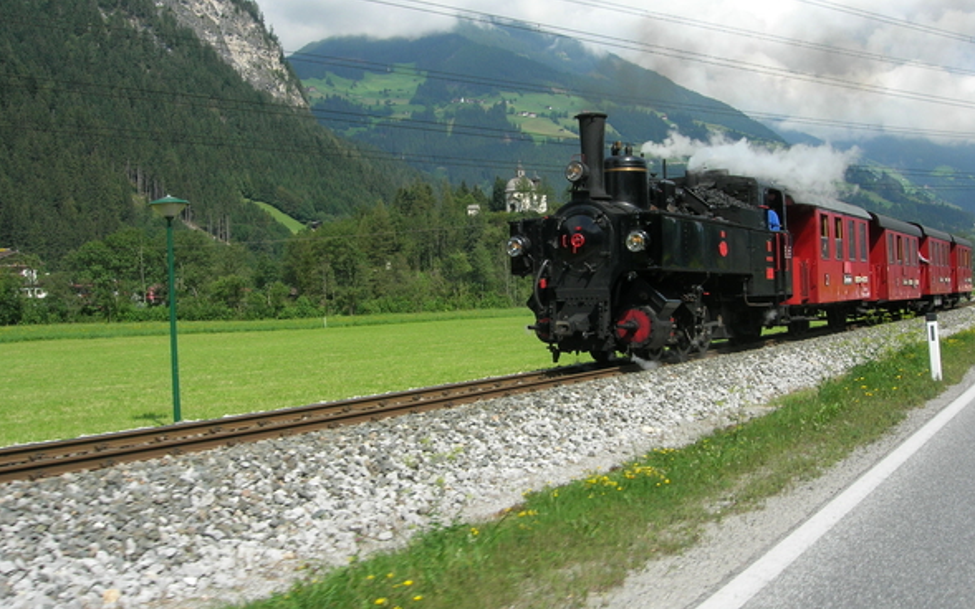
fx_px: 1089
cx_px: 495
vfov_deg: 31.2
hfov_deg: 48.2
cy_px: 261
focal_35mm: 41
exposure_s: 1/520
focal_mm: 7.8
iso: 64
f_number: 4.8
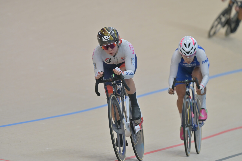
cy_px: 80
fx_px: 3092
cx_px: 121
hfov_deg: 4.5
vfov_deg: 3.0
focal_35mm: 460
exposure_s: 1/640
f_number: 6.3
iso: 1600
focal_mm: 460
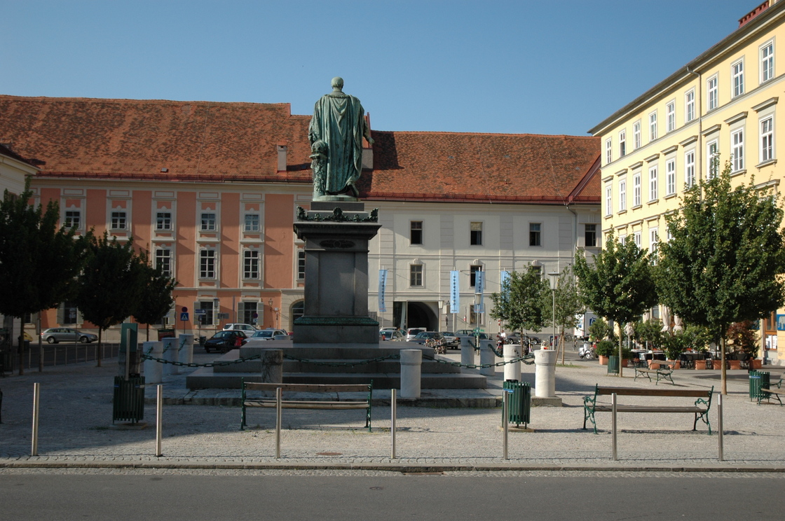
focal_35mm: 40
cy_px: 260
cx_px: 392
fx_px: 882
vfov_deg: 32.9
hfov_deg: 48.0
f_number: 3.8
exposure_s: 1/1600
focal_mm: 27
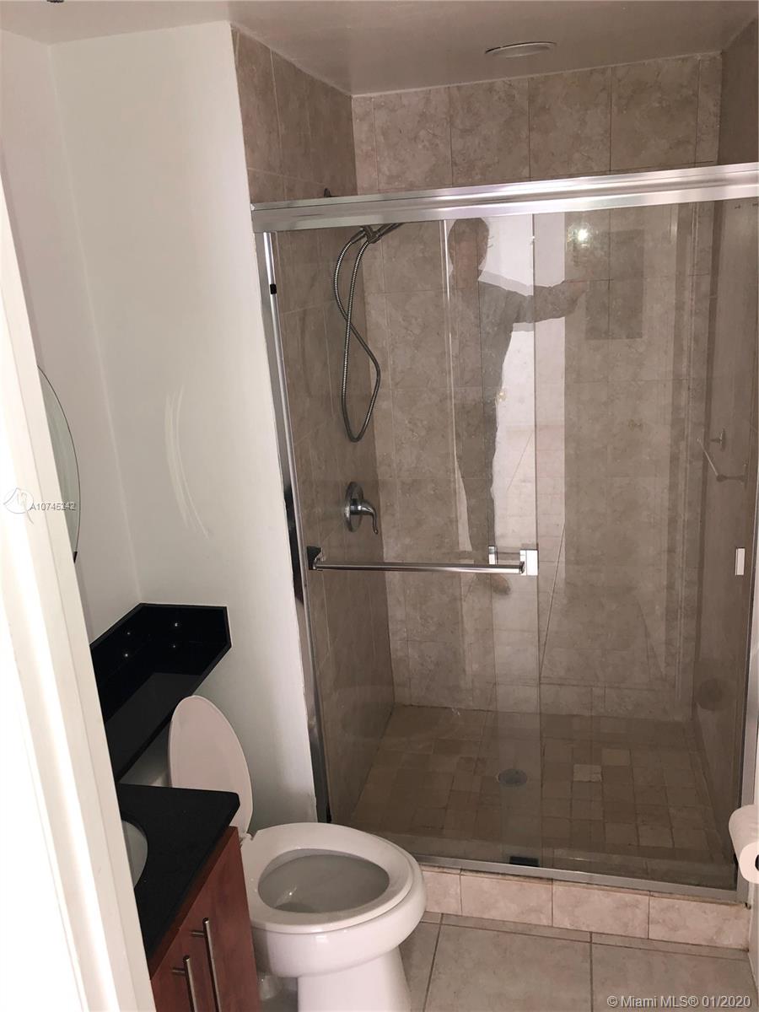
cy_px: 506
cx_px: 380
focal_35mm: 28
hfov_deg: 49.7
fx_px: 819
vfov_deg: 63.4
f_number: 1.8
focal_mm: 3.99
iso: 64
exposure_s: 1/15
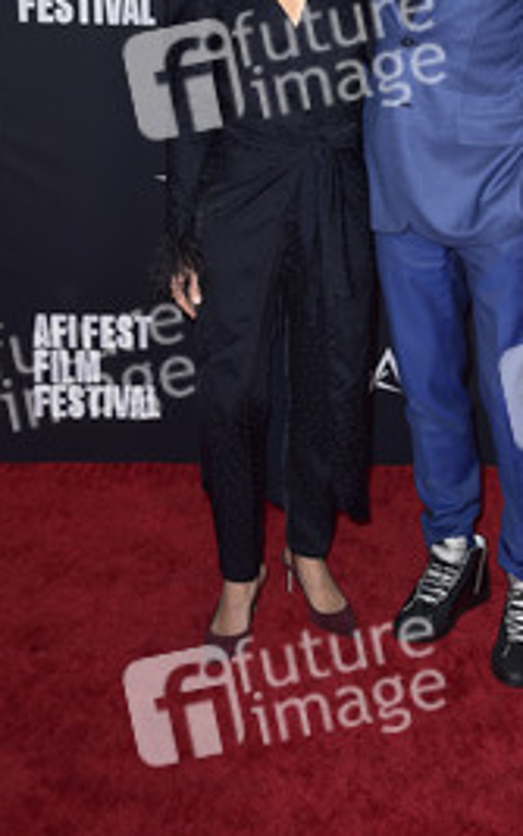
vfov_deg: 34.5
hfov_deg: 22.2
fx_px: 1322
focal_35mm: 58
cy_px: 222
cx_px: 377
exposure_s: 1/200
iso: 500
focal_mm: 38
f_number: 6.3
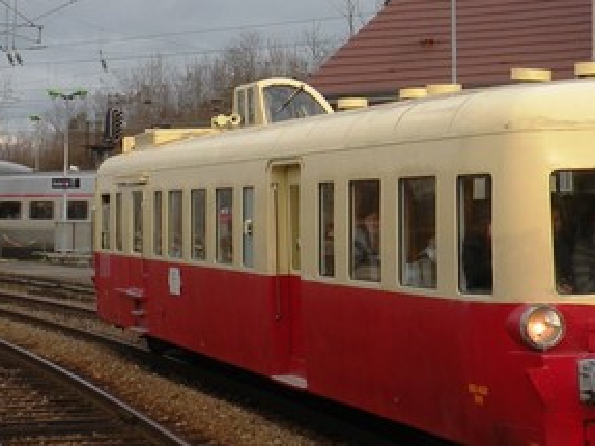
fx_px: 2010
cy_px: 39
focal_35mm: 117
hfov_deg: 16.8
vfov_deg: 12.6
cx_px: 324
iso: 64
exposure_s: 1/123
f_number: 4.5
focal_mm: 7.4
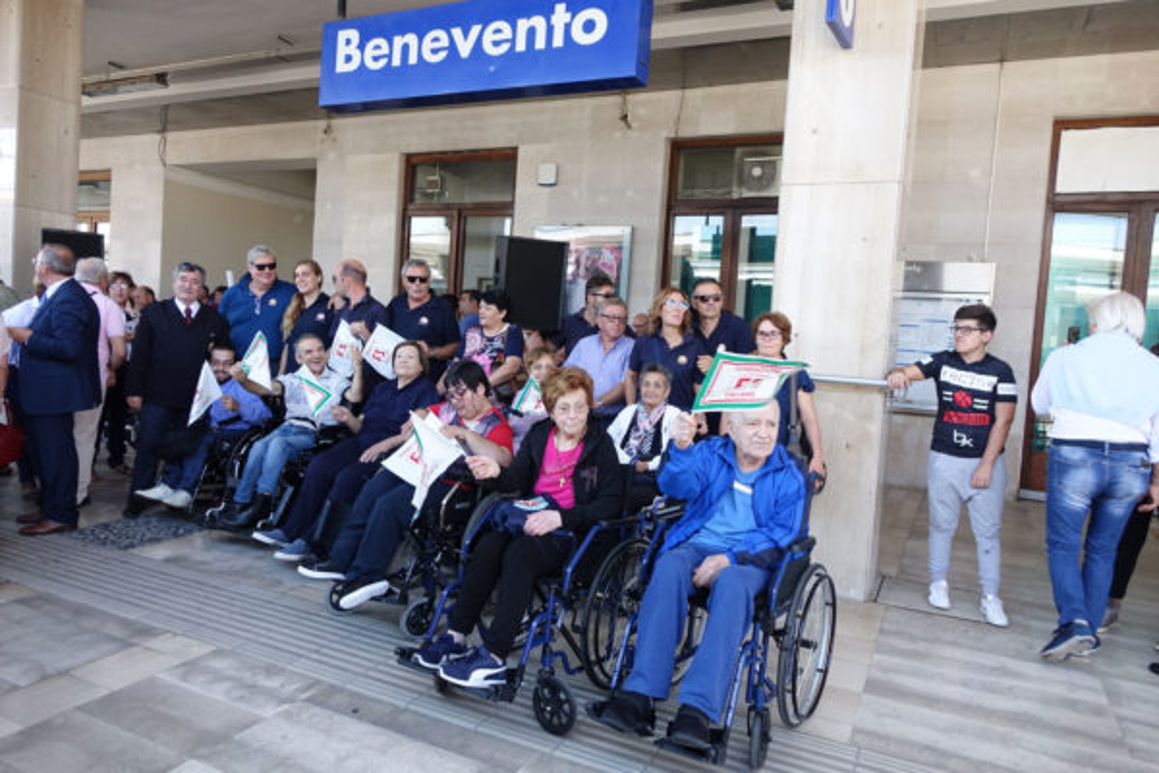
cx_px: 580
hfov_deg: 73.7
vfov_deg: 53.1
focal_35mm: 24
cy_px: 386
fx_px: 773
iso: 400
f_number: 2.8
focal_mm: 8.8
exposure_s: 1/250
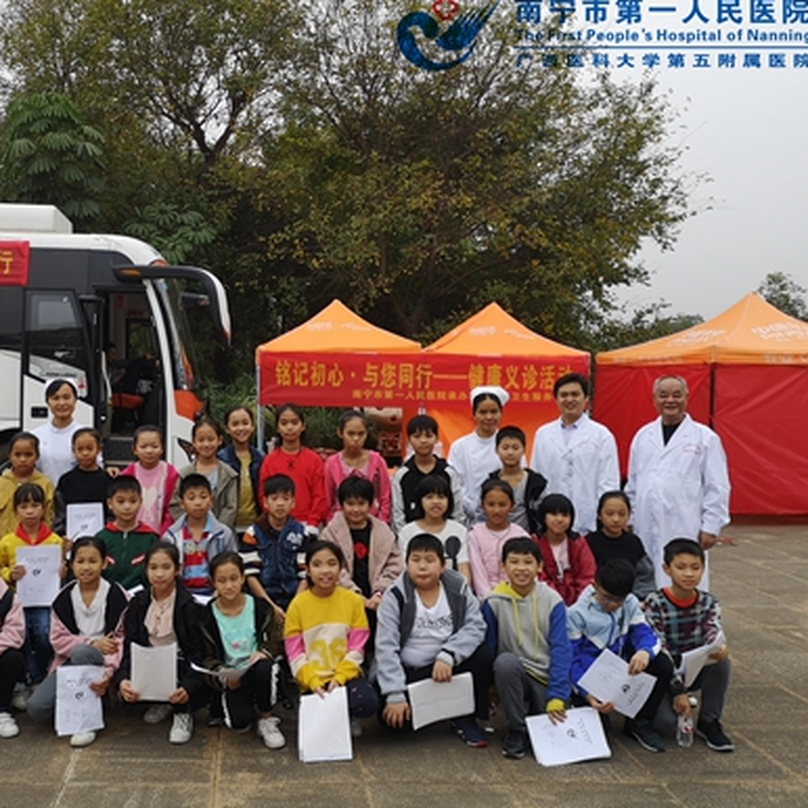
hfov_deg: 49.0
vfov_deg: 49.7
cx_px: 280
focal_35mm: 33
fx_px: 871
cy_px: 394
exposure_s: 1/900
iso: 80
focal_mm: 3.95
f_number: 1.8
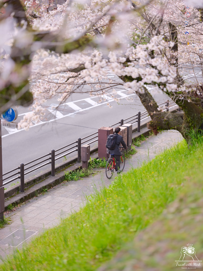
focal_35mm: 87
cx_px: 102
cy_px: 136
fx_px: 680
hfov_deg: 17.0
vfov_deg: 22.5
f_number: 2
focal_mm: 110
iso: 200
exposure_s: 1/210
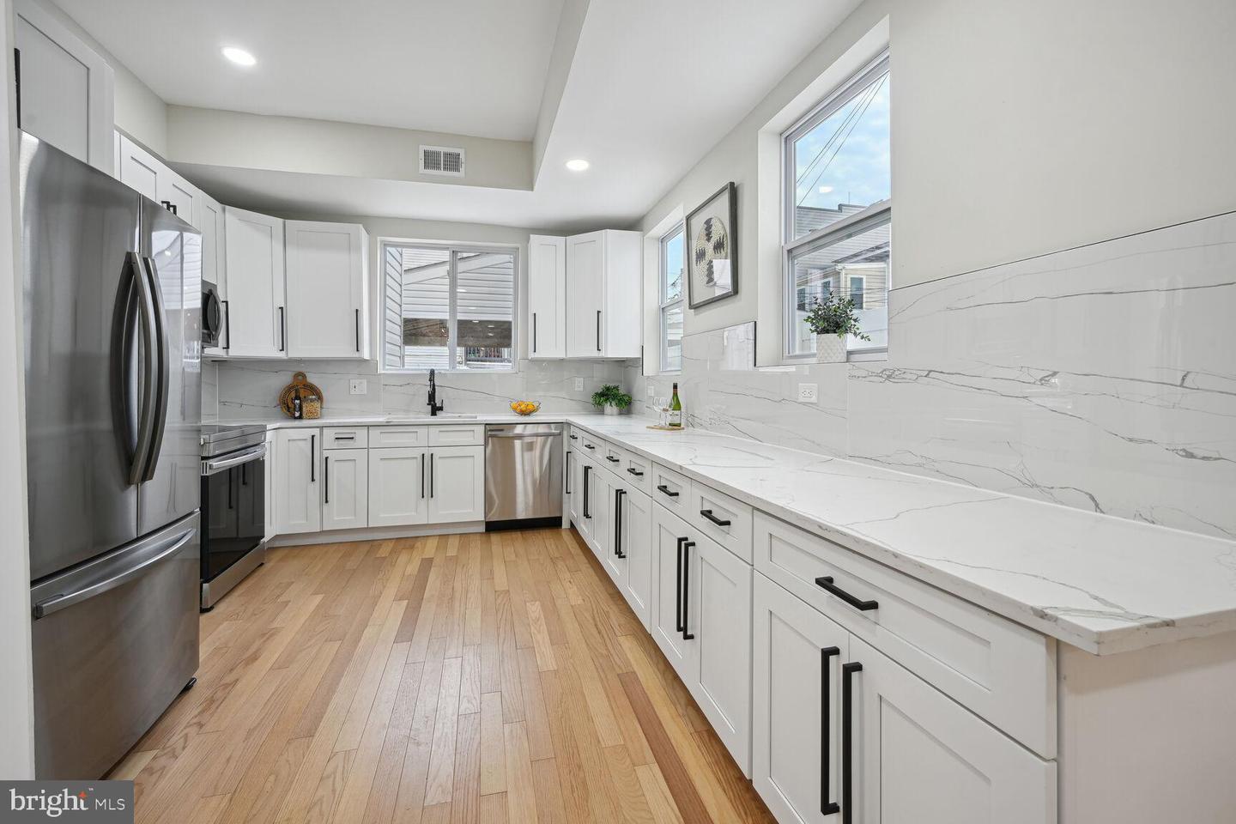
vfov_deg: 81.2
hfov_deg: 104.3
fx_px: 481
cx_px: 618
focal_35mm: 14
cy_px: 412
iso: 200
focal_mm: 14
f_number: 9
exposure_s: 1/20
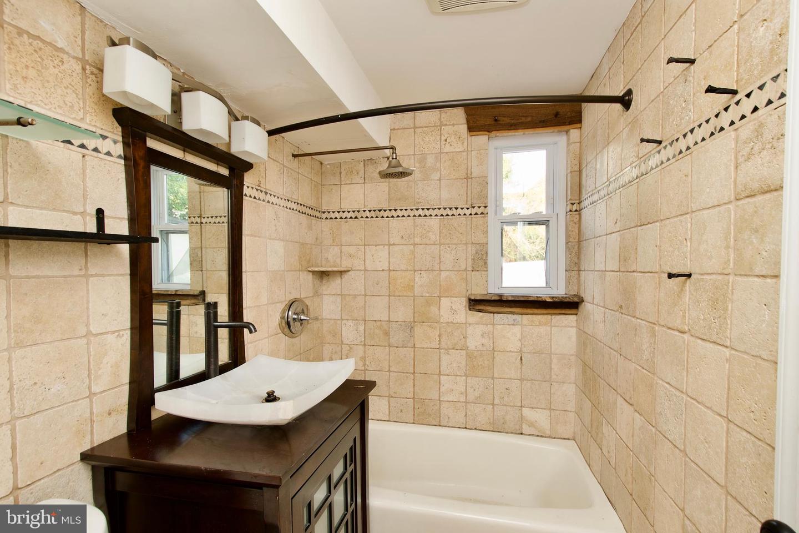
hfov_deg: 100.4
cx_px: 400
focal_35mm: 15
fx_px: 333
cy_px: 266
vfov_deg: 77.3
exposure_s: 1/30
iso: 320
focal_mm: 10
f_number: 7.1
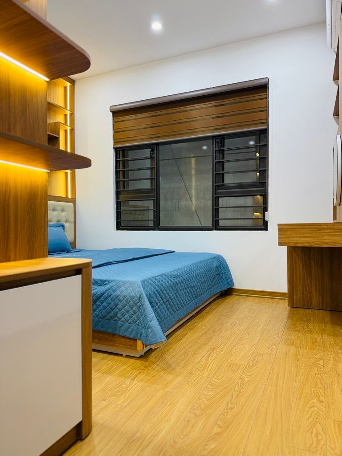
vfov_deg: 71.6
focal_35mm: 24
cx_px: 171
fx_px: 316
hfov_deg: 56.8
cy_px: 228
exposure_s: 1/100
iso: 250
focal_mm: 6.76
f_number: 1.78
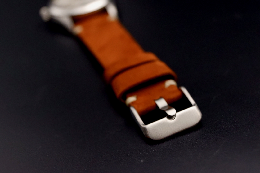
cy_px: 86
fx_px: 383
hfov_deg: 37.5
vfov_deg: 25.5
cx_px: 130
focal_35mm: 53
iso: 6400
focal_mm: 35.8
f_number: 5.6
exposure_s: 1/4000
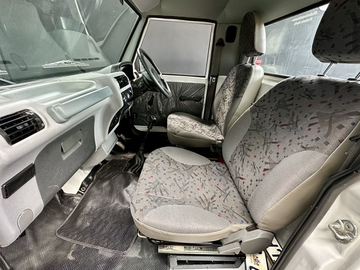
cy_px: 134
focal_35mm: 15
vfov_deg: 81.7
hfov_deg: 98.2
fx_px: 156
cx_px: 182
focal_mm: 2.22
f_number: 2.2
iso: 320
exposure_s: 1/60
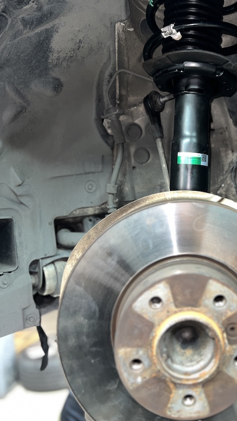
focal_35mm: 38
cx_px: 189
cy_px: 158
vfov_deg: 52.2
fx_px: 425
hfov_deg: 30.4
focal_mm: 5.7
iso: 80
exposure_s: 1/6
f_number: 1.5
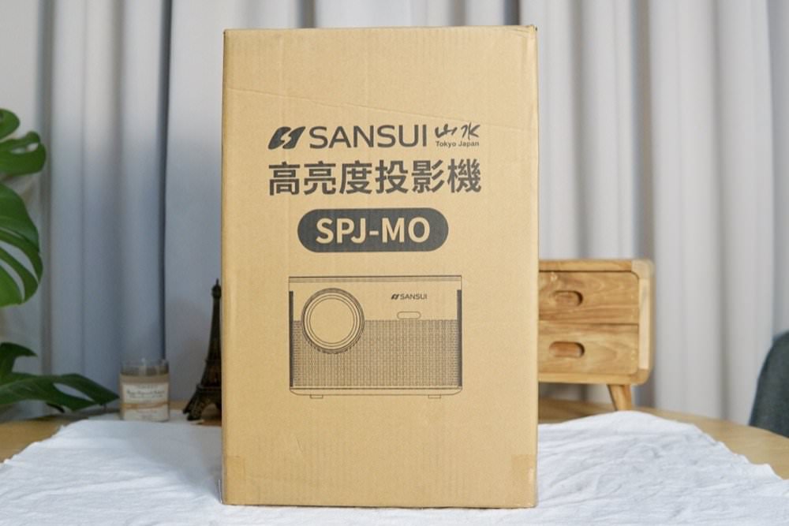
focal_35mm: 45
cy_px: 263
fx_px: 986
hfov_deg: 43.6
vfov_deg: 29.9
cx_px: 394
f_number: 4
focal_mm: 30
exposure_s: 1/160
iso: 800
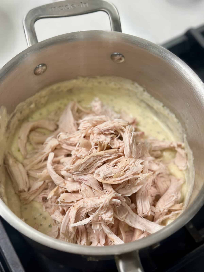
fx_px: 377
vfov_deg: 39.7
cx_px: 102
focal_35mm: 48
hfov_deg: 30.3
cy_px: 136
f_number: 1.8
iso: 125
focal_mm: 6.9
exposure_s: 1/120
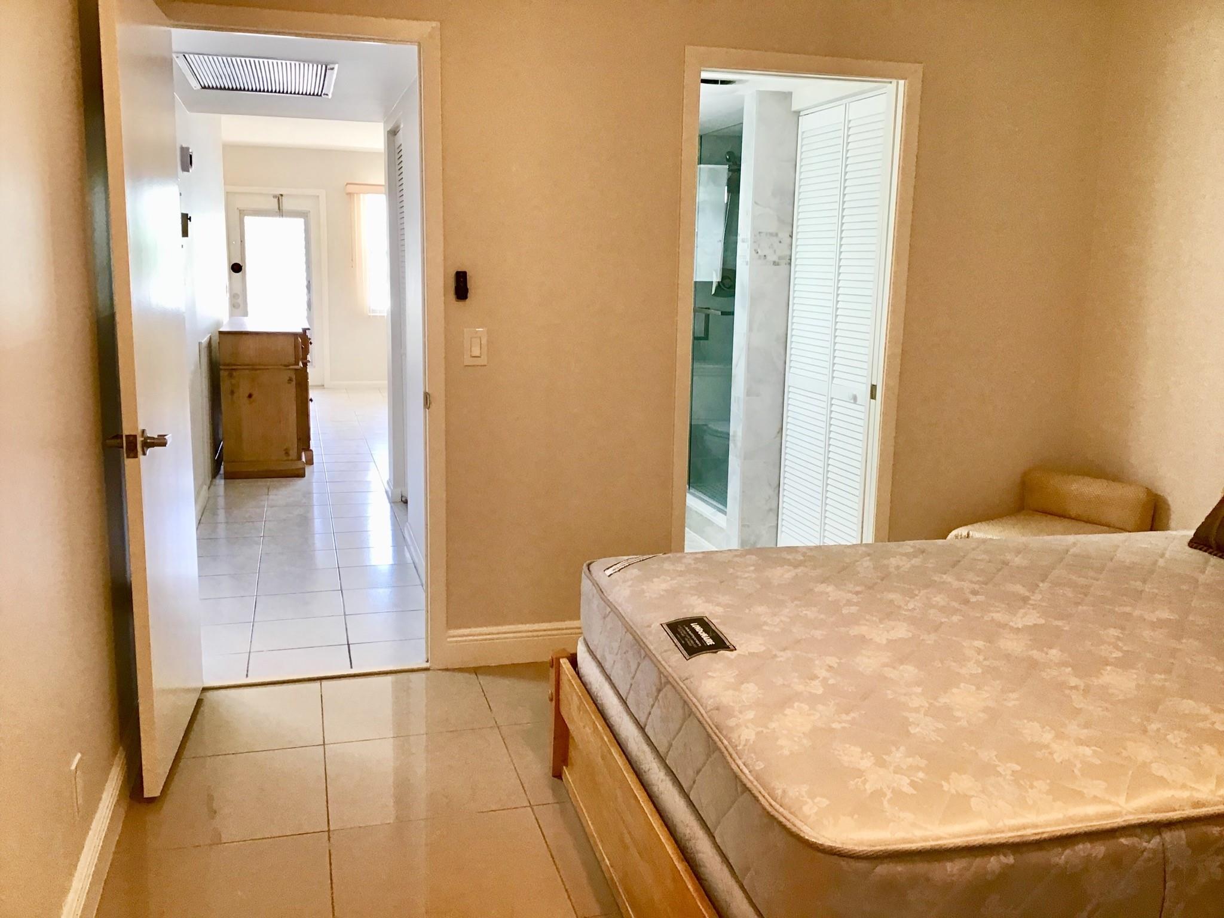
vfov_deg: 45.4
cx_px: 612
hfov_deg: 58.4
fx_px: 1096
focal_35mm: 31
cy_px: 459
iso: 64
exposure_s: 1/30
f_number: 2.4
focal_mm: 3.3
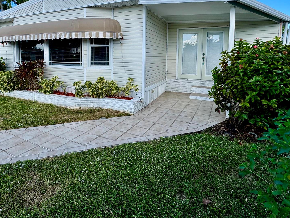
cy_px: 66
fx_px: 168
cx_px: 142
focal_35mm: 20
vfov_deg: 63.6
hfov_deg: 81.7
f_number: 2.2
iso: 40
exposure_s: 1/821
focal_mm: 2.22
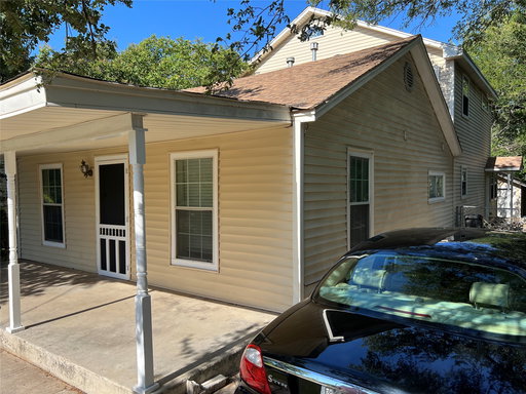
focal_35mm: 26
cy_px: 197
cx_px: 263
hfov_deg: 67.3
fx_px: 395
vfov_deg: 53.1
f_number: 1.5
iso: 50
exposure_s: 1/1669
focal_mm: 5.7
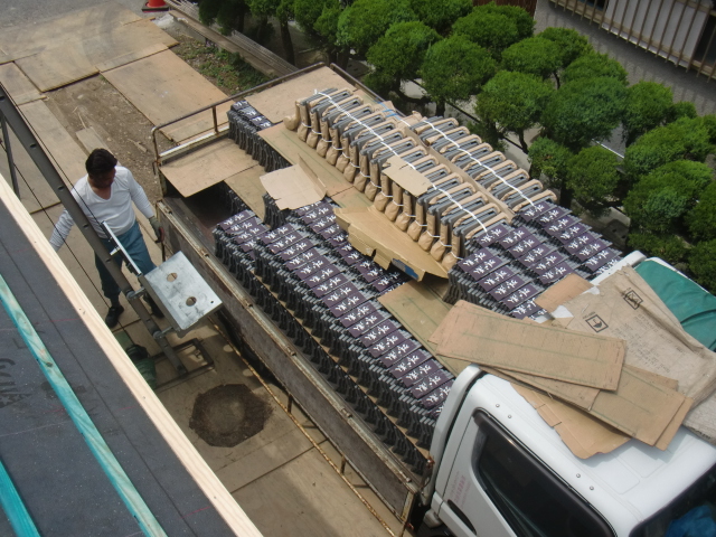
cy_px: 268
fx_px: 786
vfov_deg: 37.7
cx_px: 358
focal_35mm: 38
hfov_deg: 49.0
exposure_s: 1/640
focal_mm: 6.66
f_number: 3.9
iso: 64
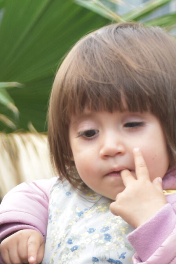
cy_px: 320
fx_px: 2310
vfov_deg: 6.5
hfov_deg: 4.4
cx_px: 31
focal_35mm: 315
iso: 800
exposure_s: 1/160
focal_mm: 55
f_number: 6.3
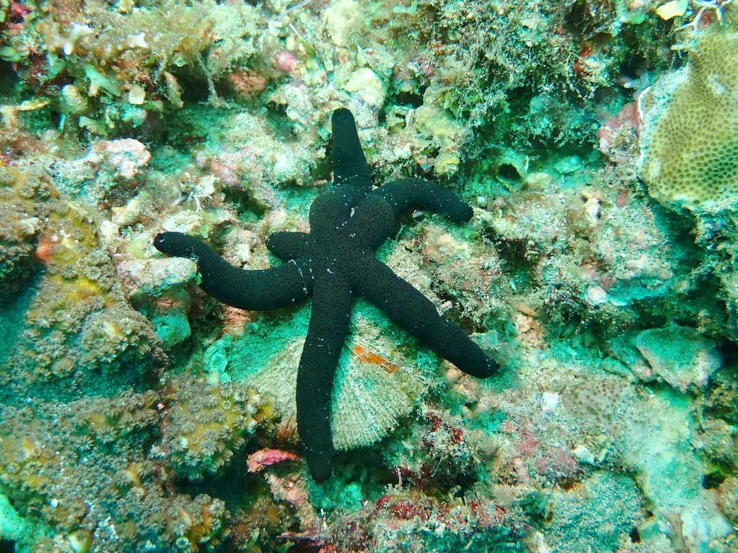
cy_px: 276
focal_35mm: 47
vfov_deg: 30.9
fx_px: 1002
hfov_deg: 40.4
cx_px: 369
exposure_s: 1/100
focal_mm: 8.4
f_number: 4.5
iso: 200
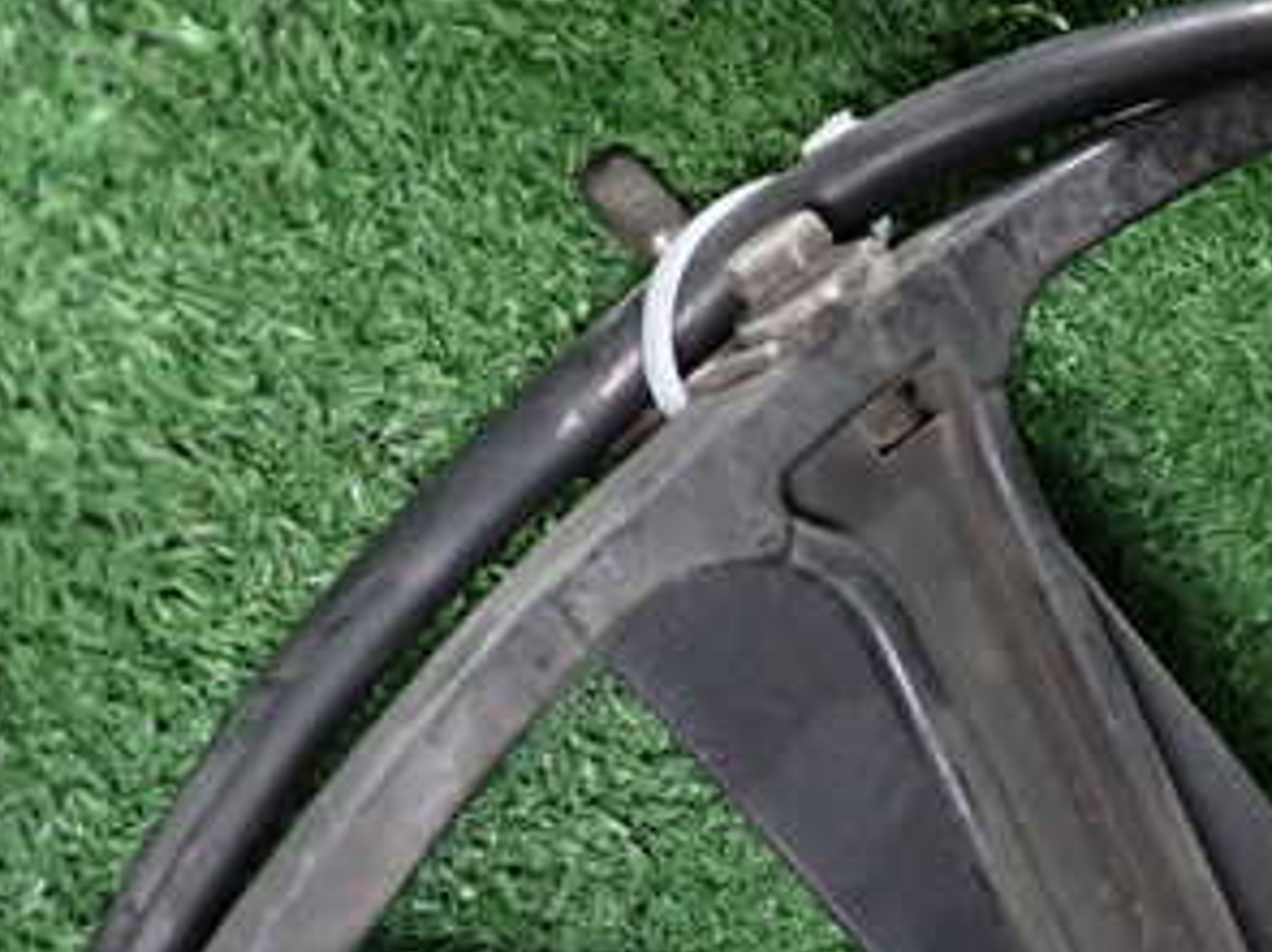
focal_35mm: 61
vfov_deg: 24.0
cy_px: 517
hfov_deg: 30.6
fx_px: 2241
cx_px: 1091
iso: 320
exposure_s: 1/30
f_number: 2.3
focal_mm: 5.4
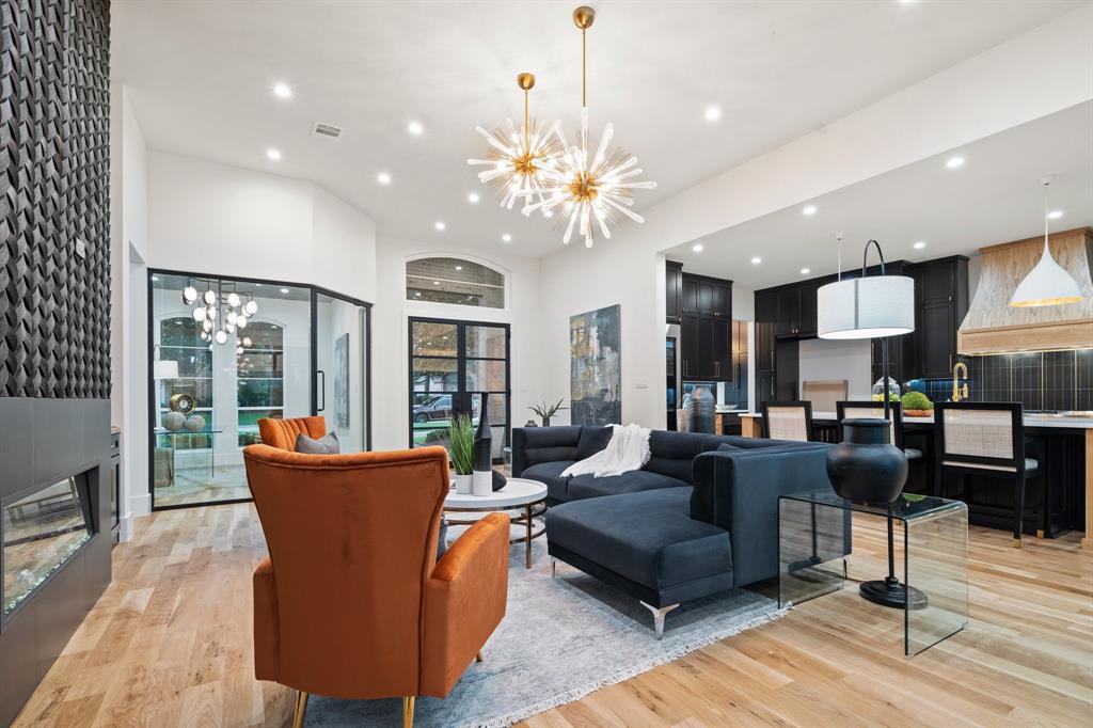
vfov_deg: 73.7
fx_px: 486
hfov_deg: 96.8
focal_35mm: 16
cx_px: 546
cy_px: 364
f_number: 8
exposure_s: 2
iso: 400
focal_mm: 16
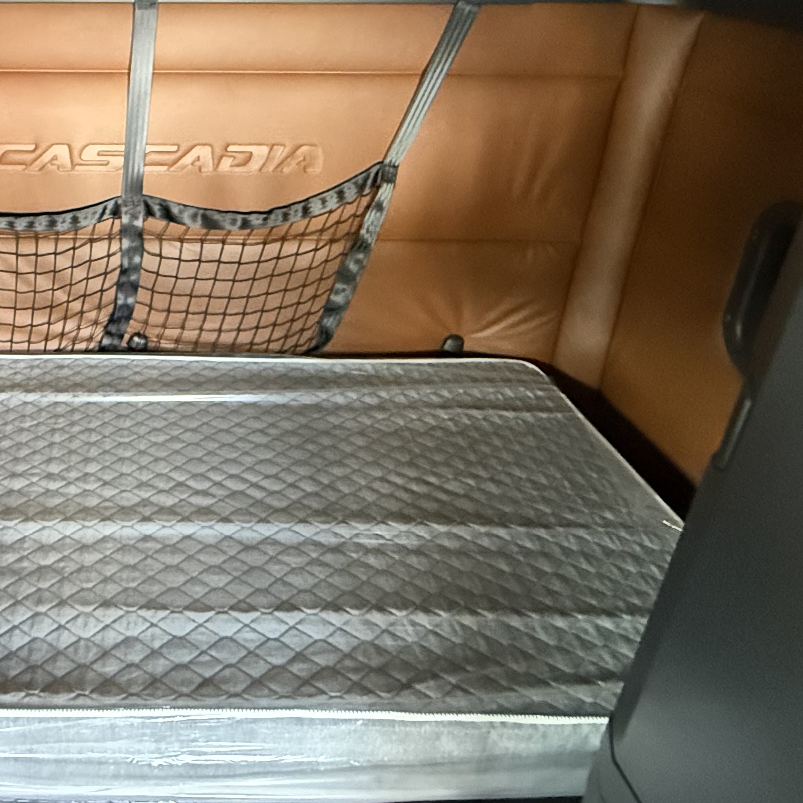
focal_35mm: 31
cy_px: 243
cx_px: 105
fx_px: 814
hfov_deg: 48.0
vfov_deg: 51.2
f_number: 2.2
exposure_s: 1/60
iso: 1250
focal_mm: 2.22
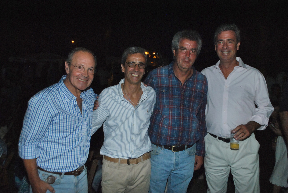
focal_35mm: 33
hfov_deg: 57.2
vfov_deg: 40.1
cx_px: 144
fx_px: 264
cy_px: 96
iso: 1250
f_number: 5.6
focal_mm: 22
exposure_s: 1/80
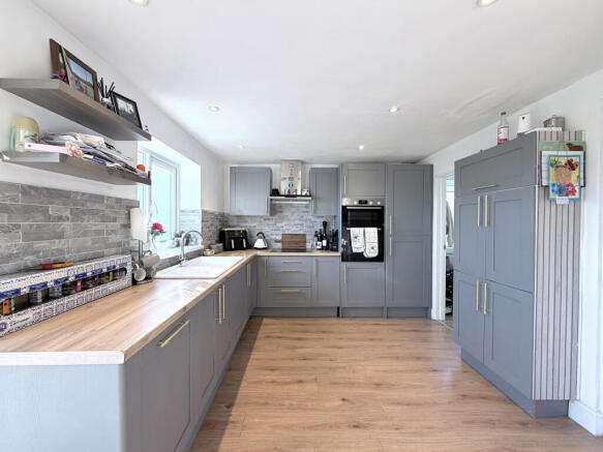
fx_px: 244
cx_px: 302
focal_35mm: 14
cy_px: 226
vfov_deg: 85.7
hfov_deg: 102.1
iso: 100
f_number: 2.2
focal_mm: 2.22
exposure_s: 1/100
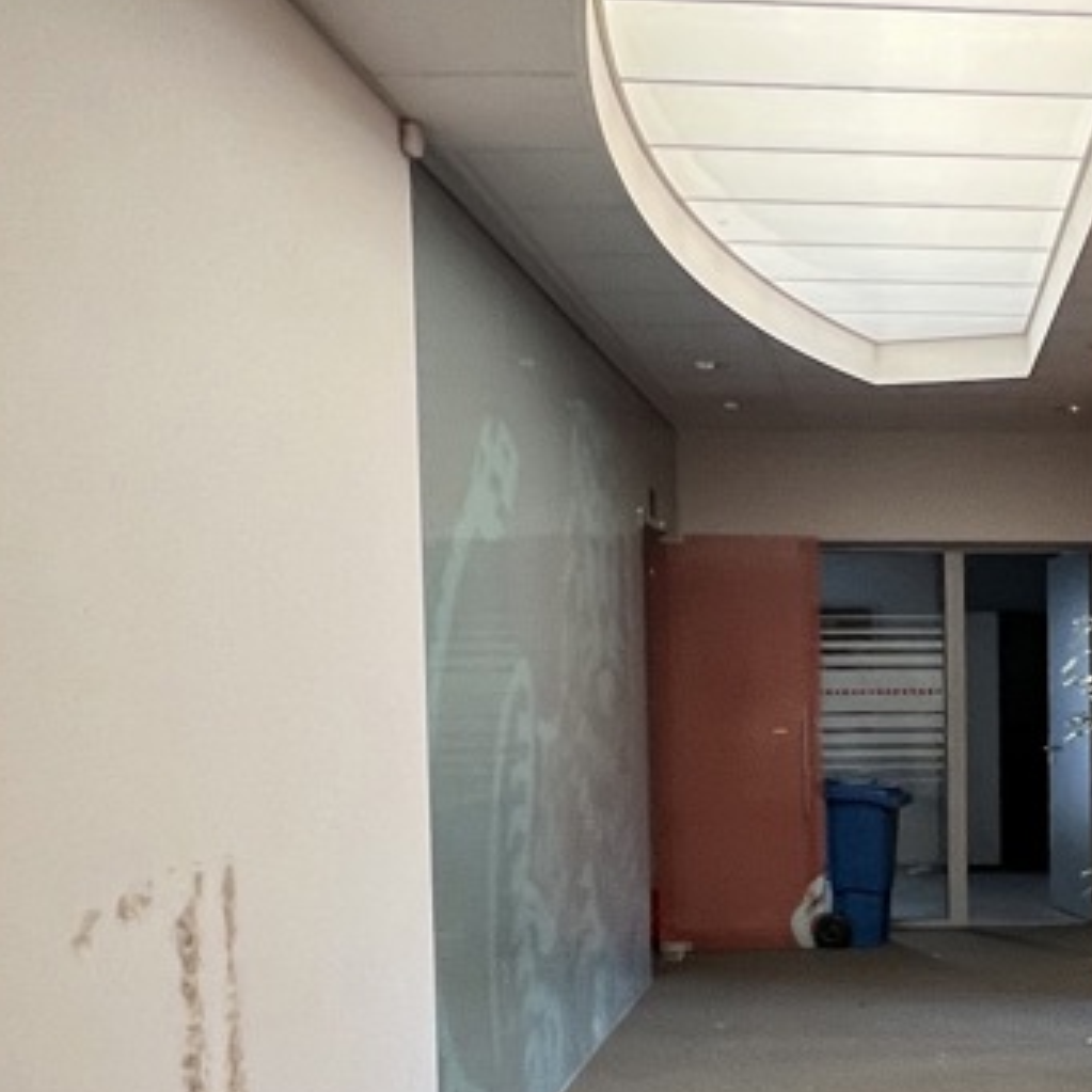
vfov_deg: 36.2
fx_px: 1642
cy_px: 778
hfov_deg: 33.4
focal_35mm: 46
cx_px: 1116
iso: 250
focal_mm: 1.57
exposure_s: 1/50
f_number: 1.8
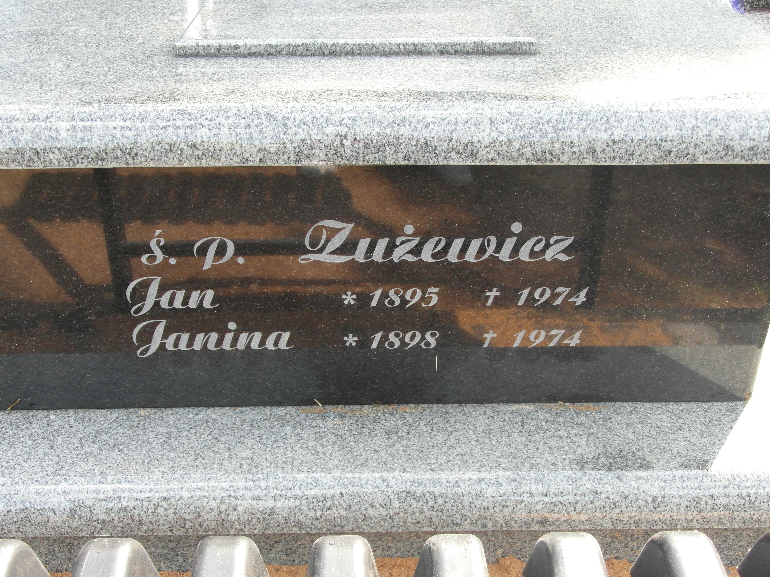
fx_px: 912
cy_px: 288
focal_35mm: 41
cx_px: 385
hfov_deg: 45.8
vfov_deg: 35.1
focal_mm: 6.8
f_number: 4.6
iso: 80
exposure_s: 1/45
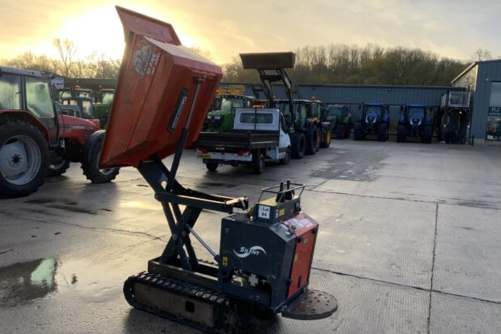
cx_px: 253
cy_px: 176
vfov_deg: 42.3
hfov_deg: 60.3
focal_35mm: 31
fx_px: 431
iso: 16
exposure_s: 1/461
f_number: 1.8
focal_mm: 3
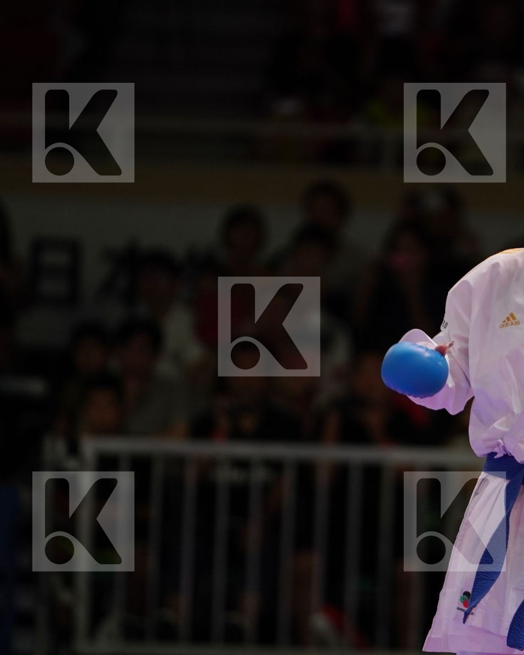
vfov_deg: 4.6
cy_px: 327
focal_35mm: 424
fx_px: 8219
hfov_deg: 3.6
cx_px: 455
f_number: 2.8
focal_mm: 200
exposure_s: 1/1000
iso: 800
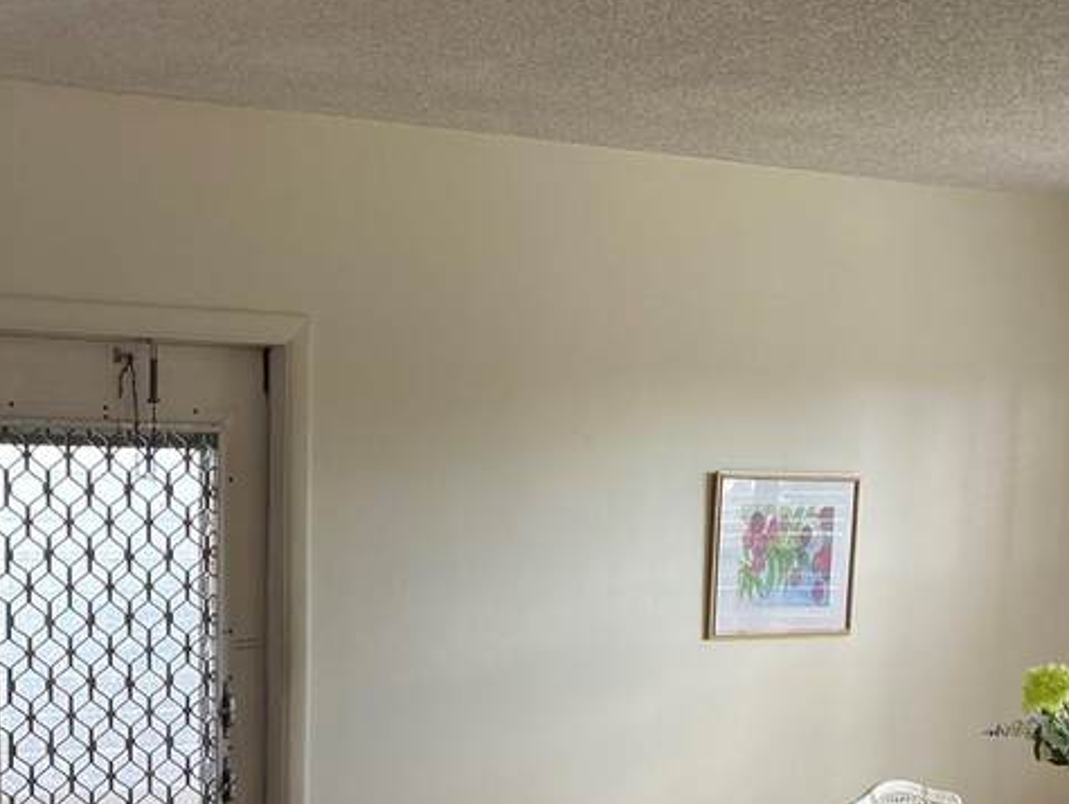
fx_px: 2163
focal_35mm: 70
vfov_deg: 19.7
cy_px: 975
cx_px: 122
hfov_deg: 26.9
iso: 50
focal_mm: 4.25
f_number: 1.8
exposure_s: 1/122
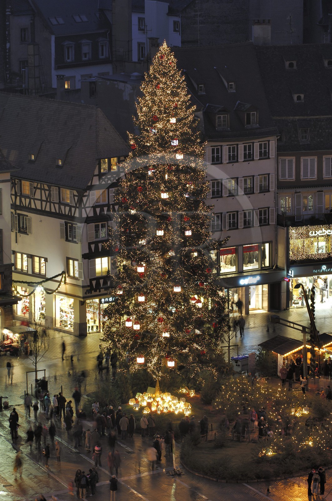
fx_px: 2601
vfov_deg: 11.0
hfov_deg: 7.3
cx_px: 166
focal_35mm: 188
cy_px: 250
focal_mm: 125
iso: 100
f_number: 5
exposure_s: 1
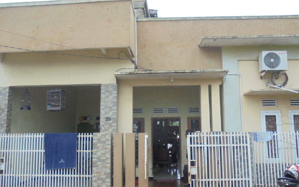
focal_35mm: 28
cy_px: 103
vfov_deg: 44.5
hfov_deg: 66.5
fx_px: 228
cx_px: 150
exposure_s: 1/500
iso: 100
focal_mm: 4.6
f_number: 3.5
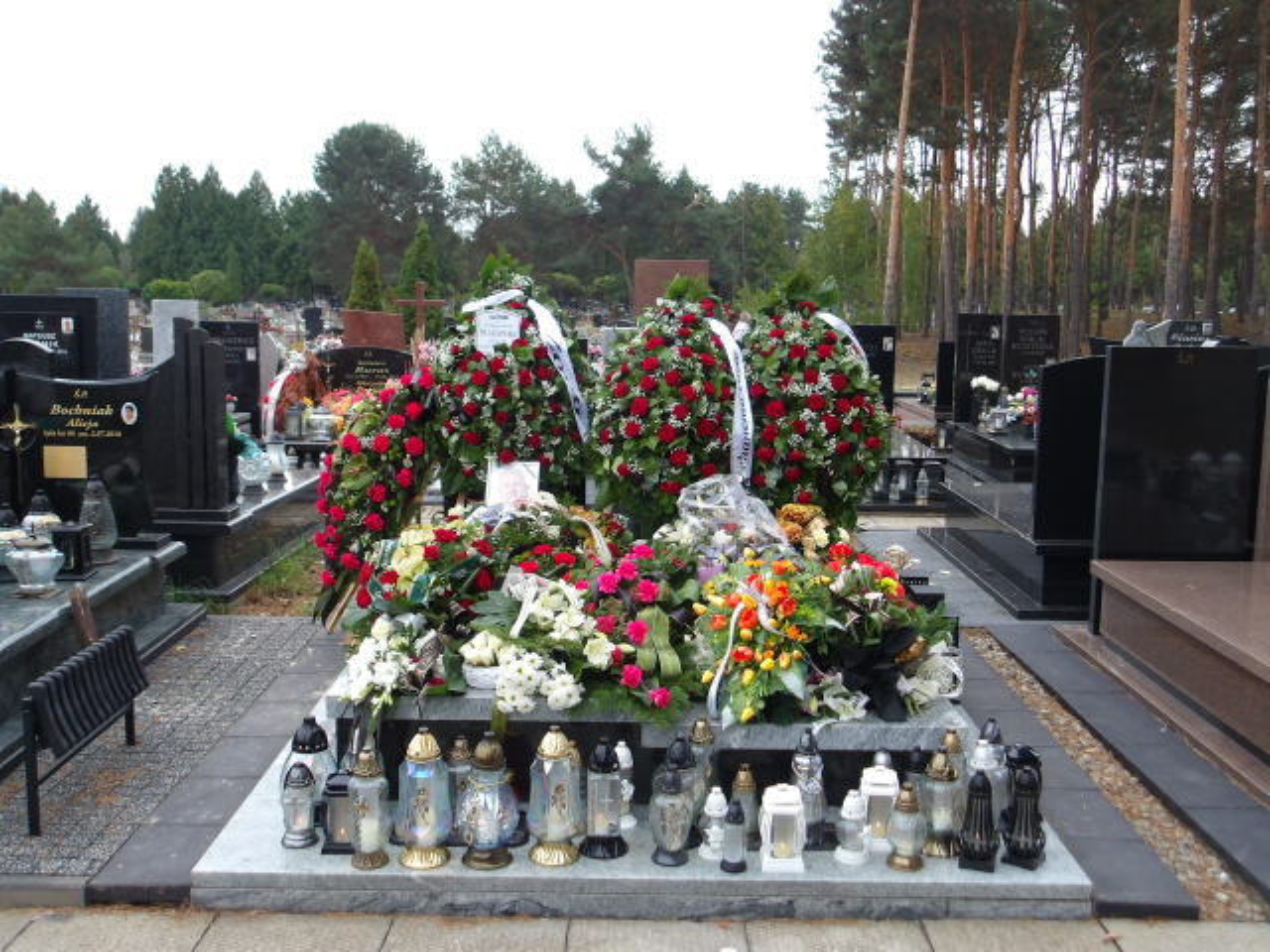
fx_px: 1247
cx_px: 635
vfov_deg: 41.8
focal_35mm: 34
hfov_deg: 54.0
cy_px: 476
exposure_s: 1/205
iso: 100
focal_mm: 6.1
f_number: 3.3
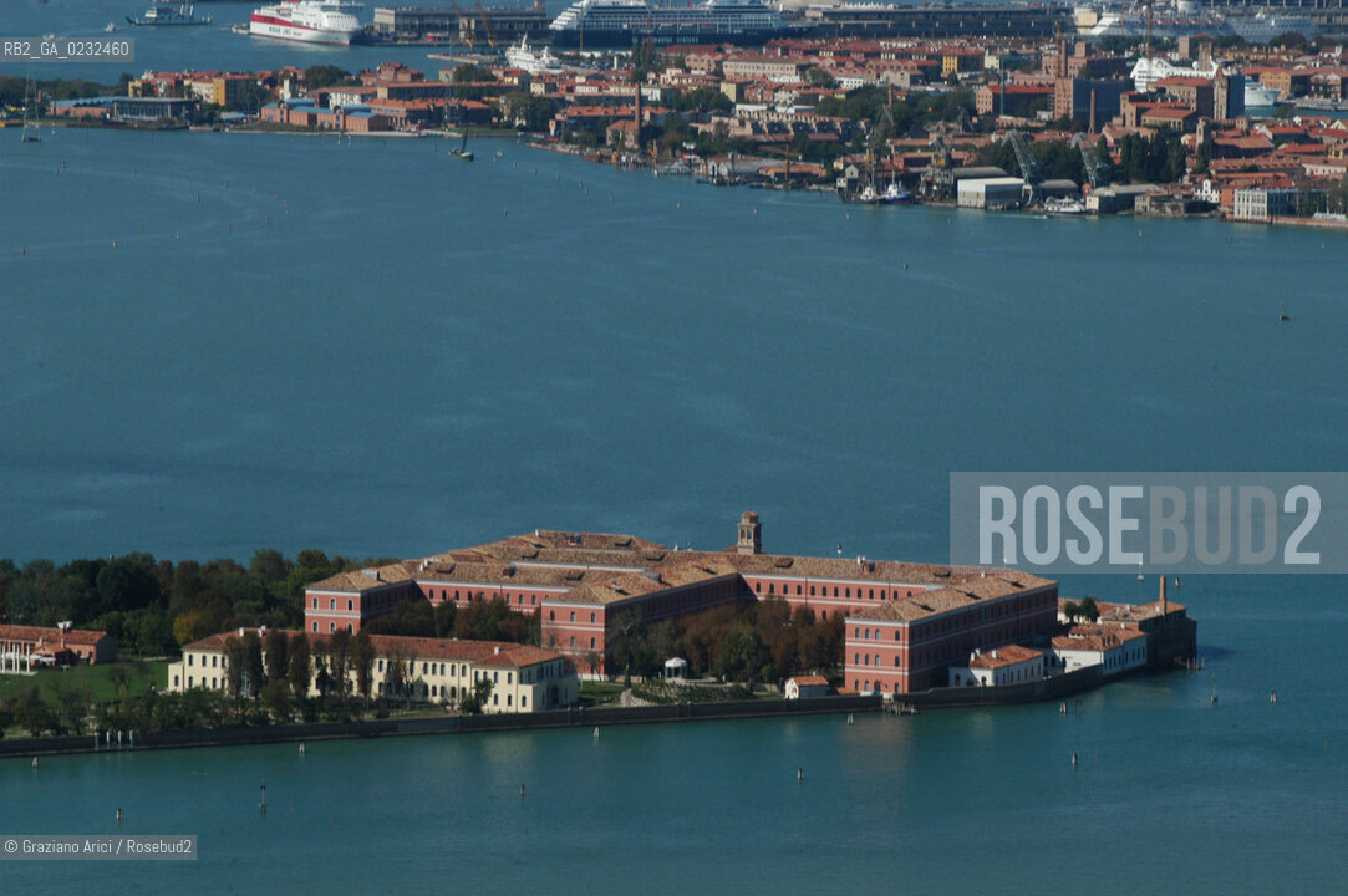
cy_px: 448
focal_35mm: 202
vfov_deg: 6.8
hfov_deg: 10.2
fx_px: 7575
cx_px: 674
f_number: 13
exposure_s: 1/320
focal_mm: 135
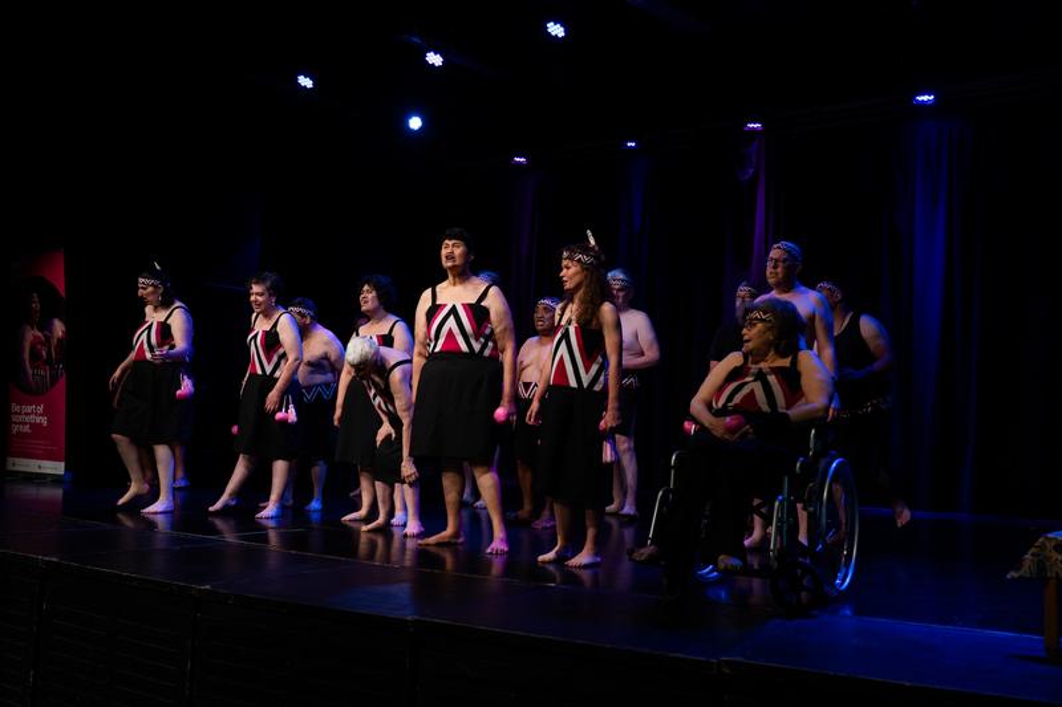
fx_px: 1032
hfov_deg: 54.4
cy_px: 354
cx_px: 531
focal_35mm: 35
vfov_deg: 37.8
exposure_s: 1/320
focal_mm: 35
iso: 1250
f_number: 4
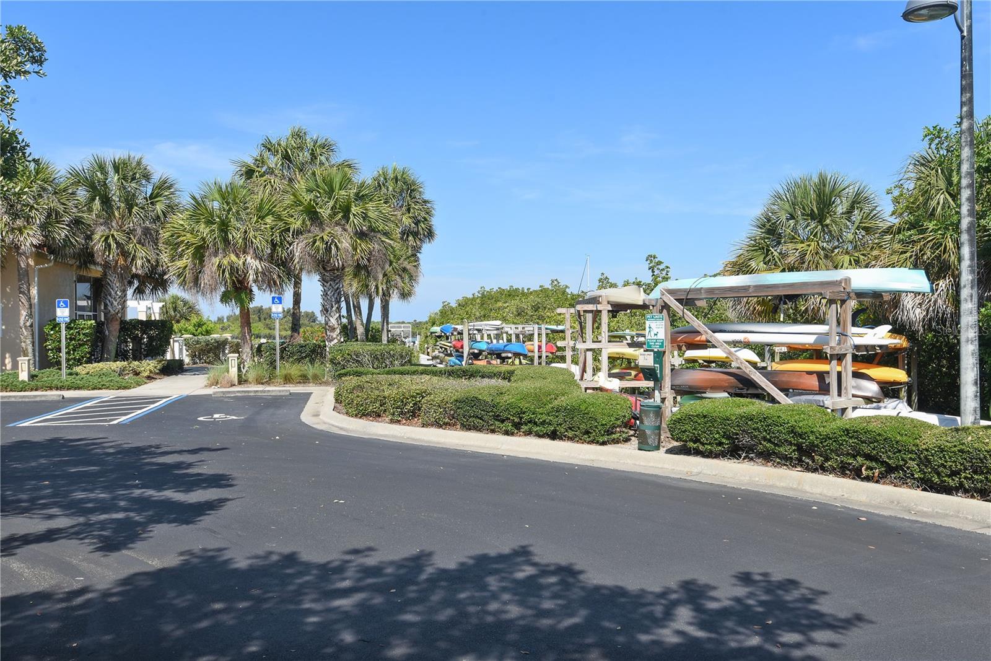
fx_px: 853
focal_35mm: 31
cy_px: 330
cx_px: 496
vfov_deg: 42.3
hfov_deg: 60.3
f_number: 10
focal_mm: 31
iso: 160
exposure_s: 1/200
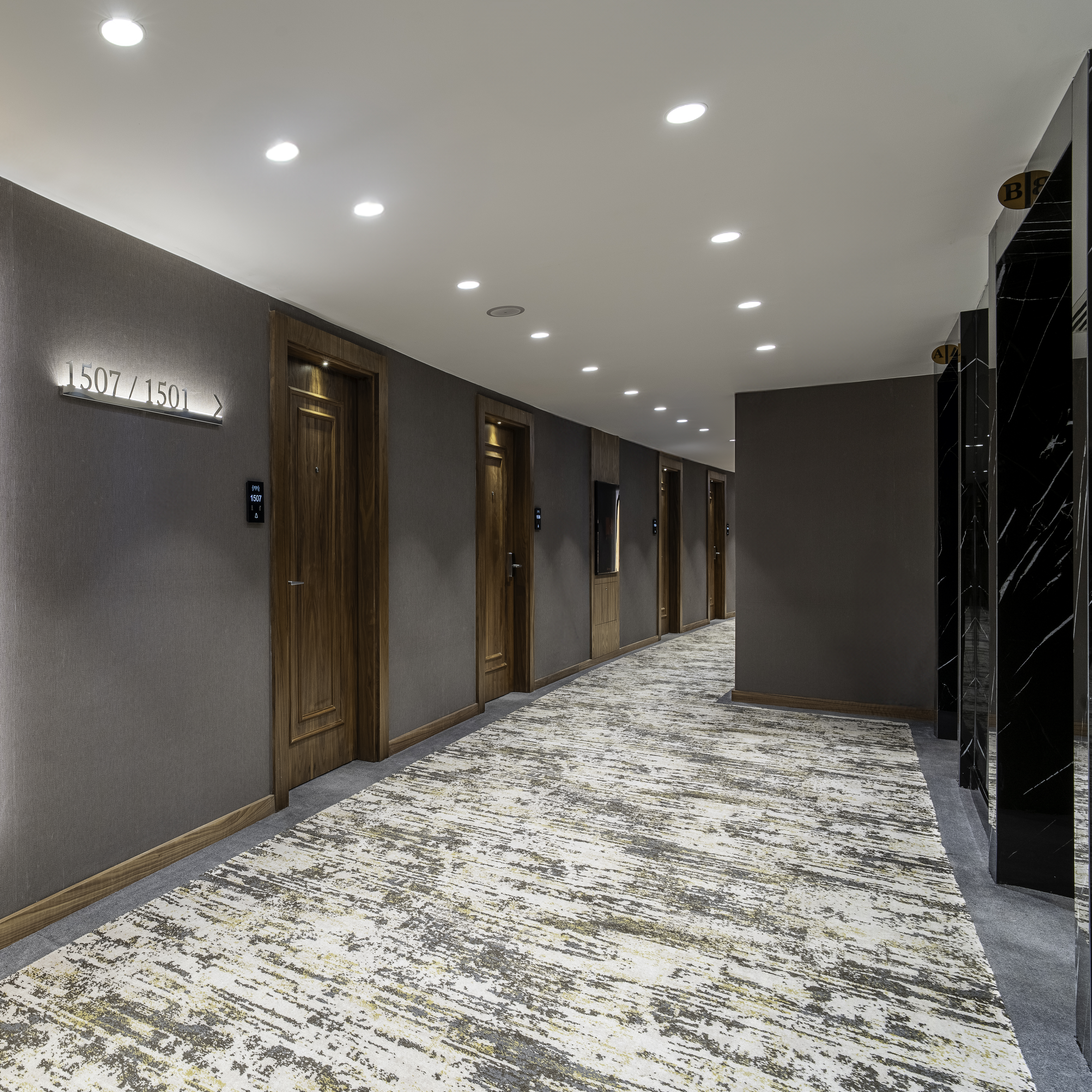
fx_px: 749
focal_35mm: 21
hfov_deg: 68.1
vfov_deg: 72.1
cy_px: 551
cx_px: 290
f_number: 10
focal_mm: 16
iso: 250
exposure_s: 1/20
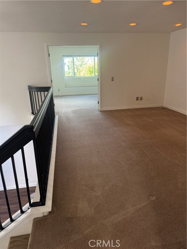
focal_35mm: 24
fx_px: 173
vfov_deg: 71.6
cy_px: 124
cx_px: 94
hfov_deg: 56.8
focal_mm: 6.76
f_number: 1.78
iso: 200
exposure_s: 1/60
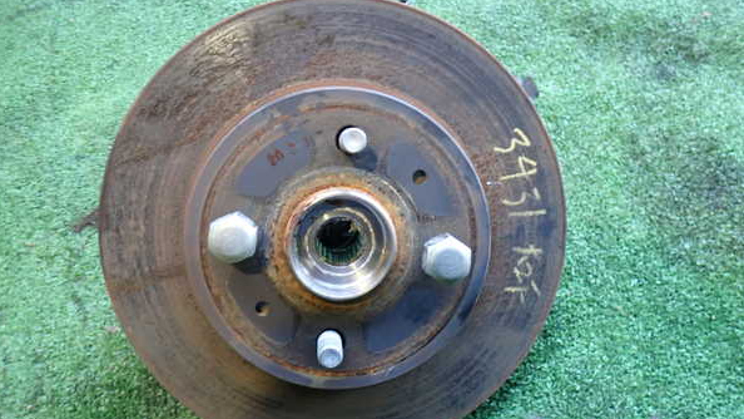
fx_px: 651
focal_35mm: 33
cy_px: 217
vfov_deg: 35.6
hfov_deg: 59.5
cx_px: 371
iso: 320
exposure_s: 1/30
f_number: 2.3
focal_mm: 5.4
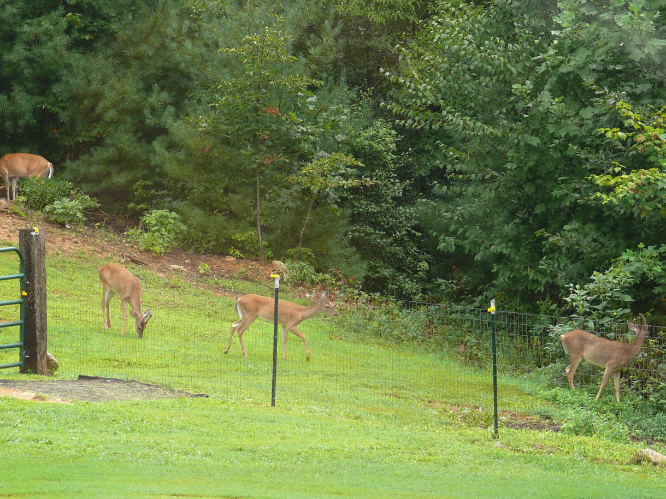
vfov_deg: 8.9
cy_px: 245
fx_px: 3213
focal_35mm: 167
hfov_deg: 11.8
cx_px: 319
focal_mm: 33.6
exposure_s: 1/100
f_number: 3.6
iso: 100
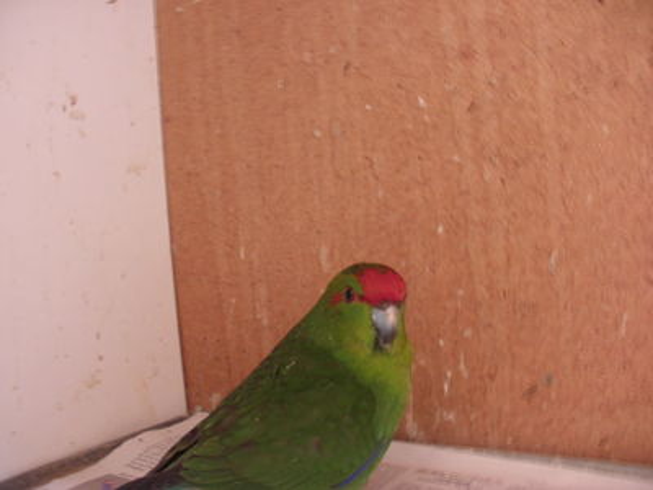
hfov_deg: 51.4
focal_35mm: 36
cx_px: 326
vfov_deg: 39.7
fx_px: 679
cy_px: 245
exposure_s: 1/13
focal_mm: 6.3
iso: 160
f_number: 3.5
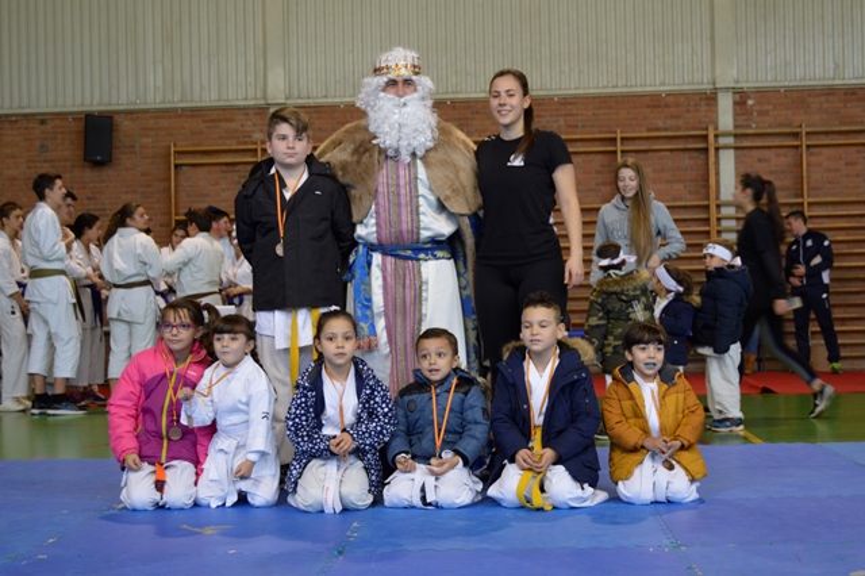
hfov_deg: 35.1
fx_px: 1369
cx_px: 432
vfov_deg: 23.8
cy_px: 288
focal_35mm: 57
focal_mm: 38
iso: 640
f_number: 4.8
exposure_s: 1/60
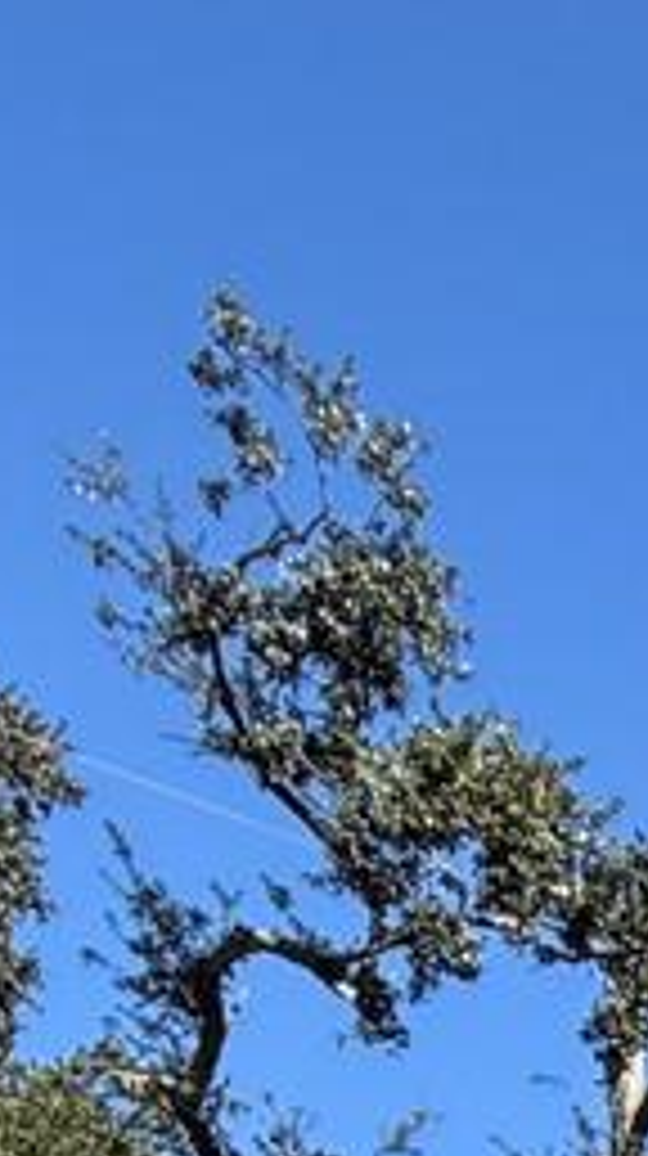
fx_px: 2911
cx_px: 1670
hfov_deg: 10.5
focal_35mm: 95
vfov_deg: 16.9
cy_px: 2294
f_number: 2.2
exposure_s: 1/770
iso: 40
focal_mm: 2.22
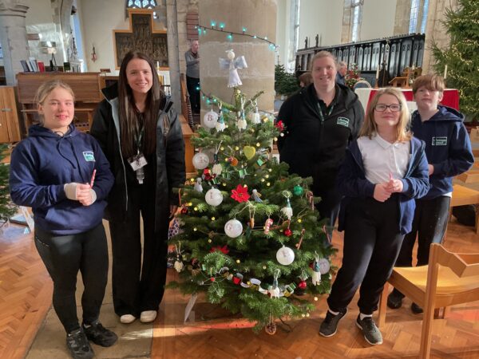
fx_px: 401
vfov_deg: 48.2
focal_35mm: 29
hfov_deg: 61.7
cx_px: 240
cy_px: 180
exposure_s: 1/60
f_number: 1.8
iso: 125
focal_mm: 3
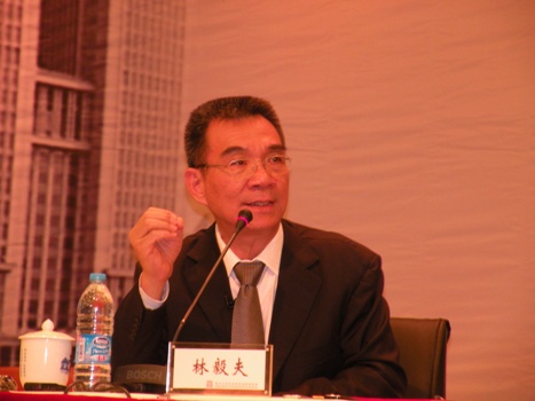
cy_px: 200
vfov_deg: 6.6
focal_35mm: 225
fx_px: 3477
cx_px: 268
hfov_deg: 8.8
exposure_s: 1/30
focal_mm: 39.8
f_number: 4.5
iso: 323
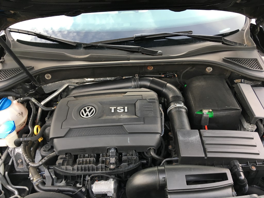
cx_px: 132
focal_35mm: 29
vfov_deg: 48.2
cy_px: 99
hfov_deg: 61.7
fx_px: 221
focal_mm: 4.15
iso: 25
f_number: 2.2
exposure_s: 1/40
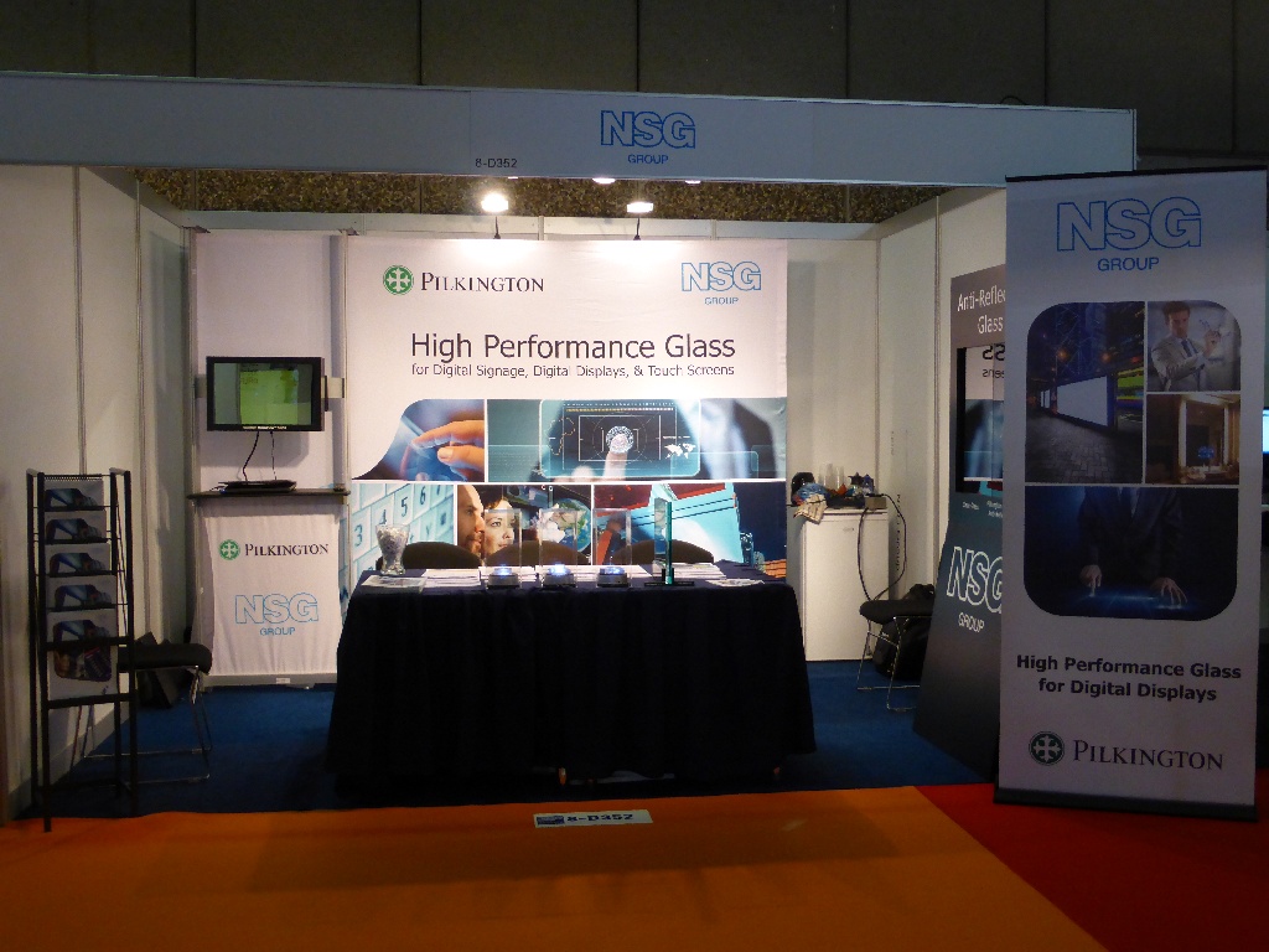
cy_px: 476
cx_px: 634
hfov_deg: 52.6
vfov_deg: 40.7
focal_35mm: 35
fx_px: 1283
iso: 400
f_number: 3.7
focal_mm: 6.1
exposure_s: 1/25
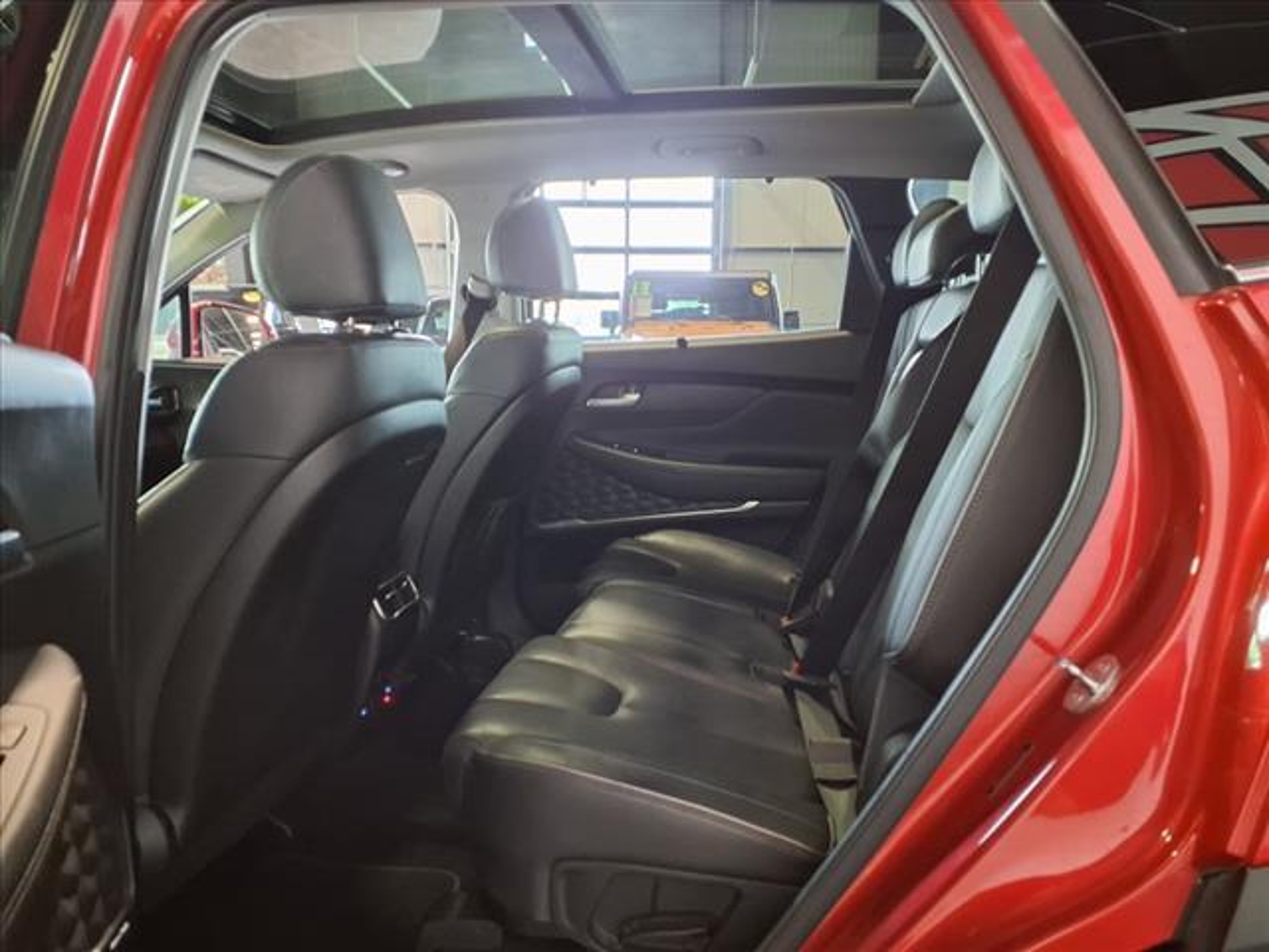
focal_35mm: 27
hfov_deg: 65.3
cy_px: 476
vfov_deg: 51.4
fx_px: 990
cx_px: 634
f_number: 1.9
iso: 500
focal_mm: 3.58
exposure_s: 1/20
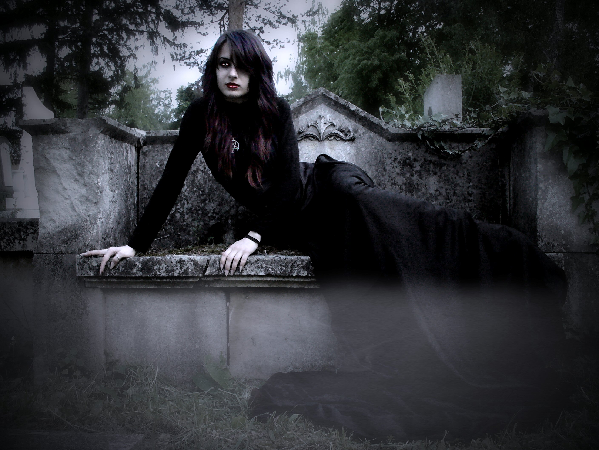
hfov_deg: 50.1
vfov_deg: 38.7
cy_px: 225
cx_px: 300
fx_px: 640
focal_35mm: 37
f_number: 2.8
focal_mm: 6.1
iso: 200
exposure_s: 1/8
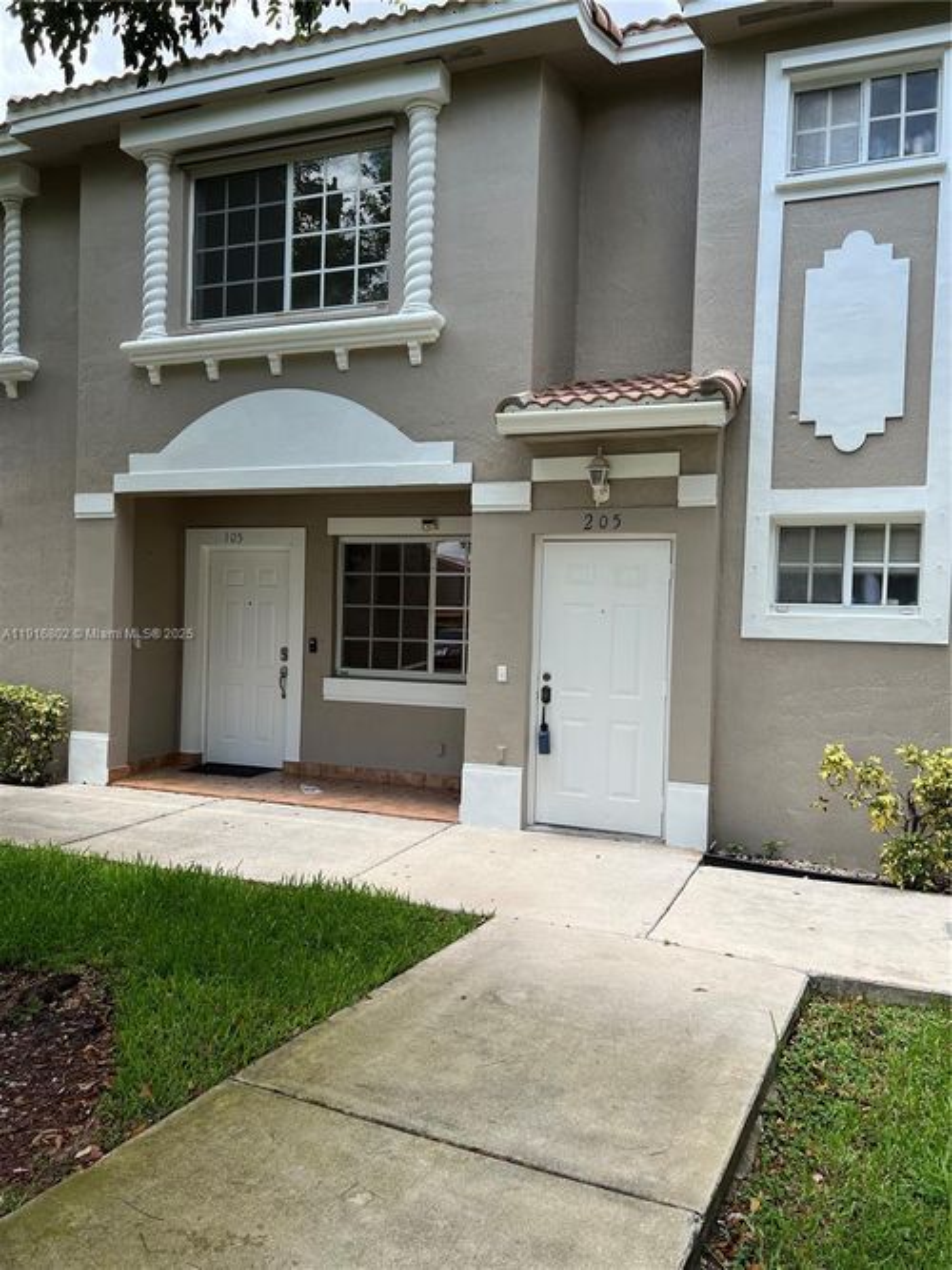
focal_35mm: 26
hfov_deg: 53.0
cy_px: 635
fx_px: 954
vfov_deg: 67.3
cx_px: 476
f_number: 1.5
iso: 50
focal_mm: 5.7
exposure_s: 1/1575
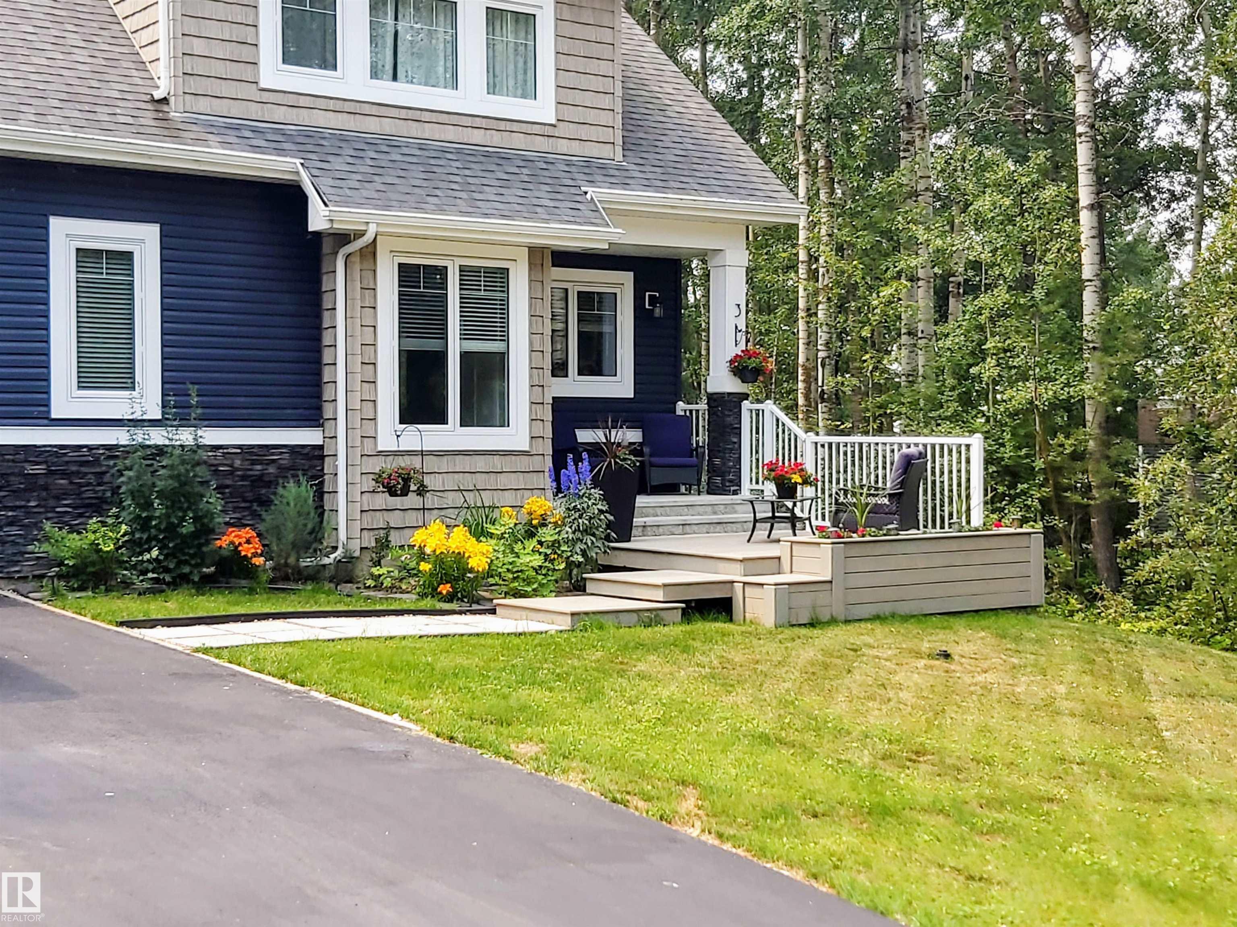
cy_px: 464
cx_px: 618
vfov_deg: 53.1
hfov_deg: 67.3
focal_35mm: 26
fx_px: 929
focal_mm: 3.92
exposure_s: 1/601
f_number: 1.7
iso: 64
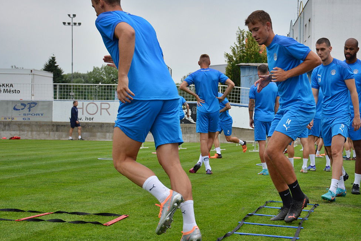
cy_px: 122
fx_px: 692
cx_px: 259
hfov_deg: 28.9
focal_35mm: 69
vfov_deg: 19.7
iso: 400
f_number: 5
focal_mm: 30
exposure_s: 1/1250
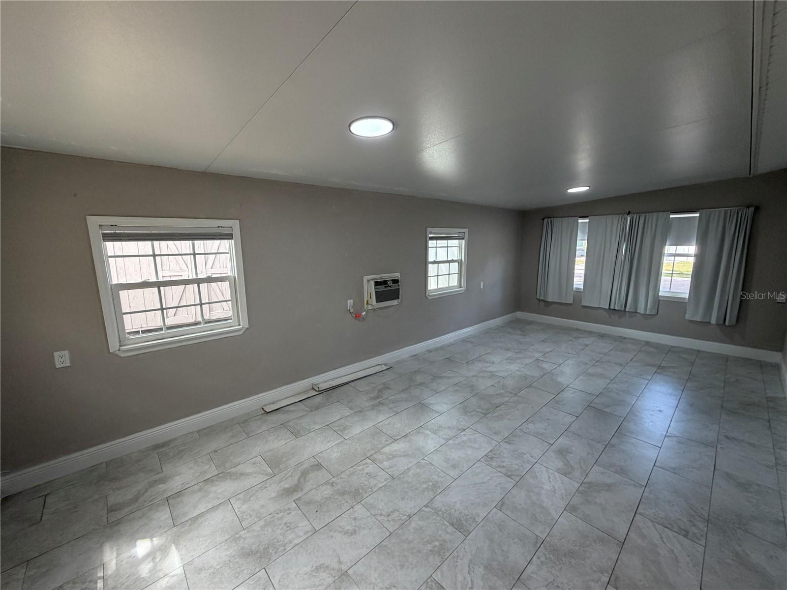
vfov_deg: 85.7
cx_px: 394
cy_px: 295
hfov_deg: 102.1
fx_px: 318
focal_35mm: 14
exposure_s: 1/120
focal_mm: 2.22
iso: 200
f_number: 2.2
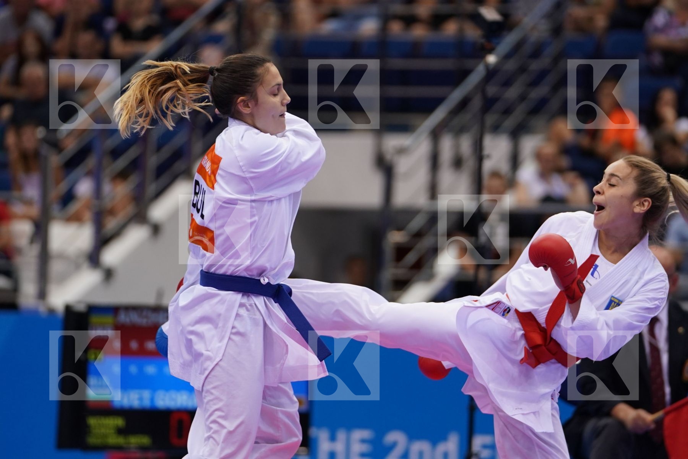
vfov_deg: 5.2
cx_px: 344
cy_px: 230
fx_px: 5045
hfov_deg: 7.8
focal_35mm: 264
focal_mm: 176
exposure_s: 1/1000
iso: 1250
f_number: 2.8
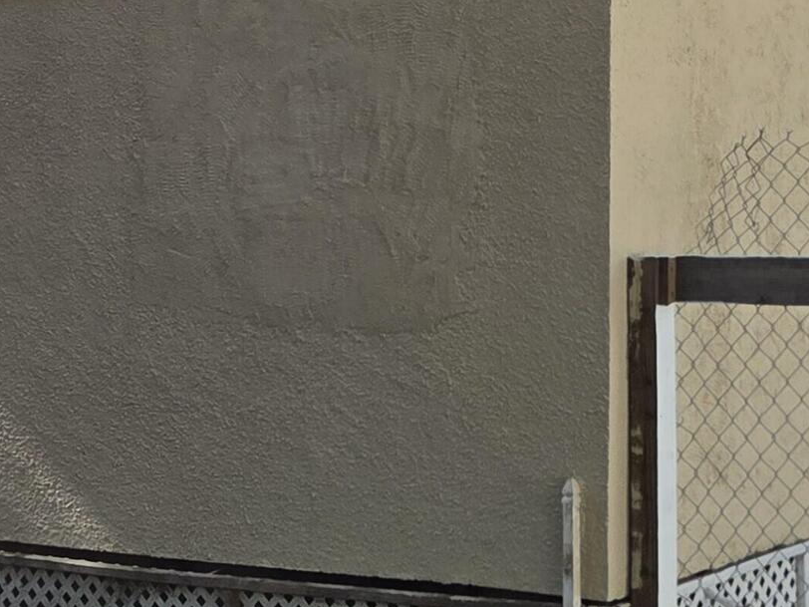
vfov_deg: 16.6
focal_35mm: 87
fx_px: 2033
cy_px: -19
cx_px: 842
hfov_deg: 21.6
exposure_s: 1/1989
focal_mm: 5.4
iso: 80
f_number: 1.8
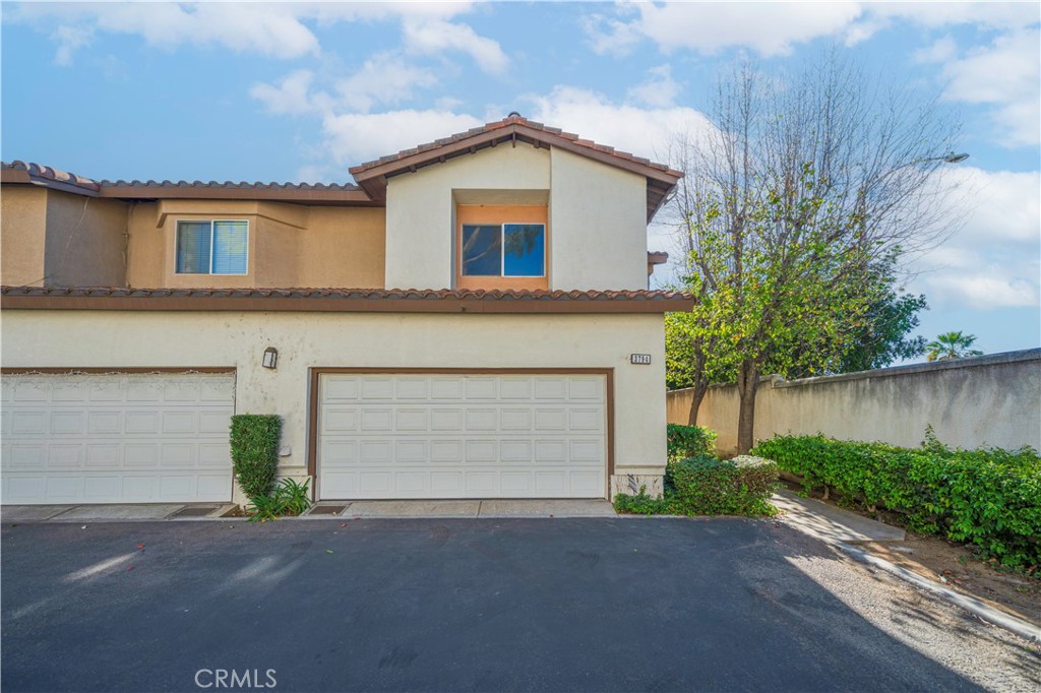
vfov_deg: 90.0
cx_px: 520
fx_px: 347
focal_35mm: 12
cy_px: 346
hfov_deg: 112.6
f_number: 4
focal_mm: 12
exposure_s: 1/400
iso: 100
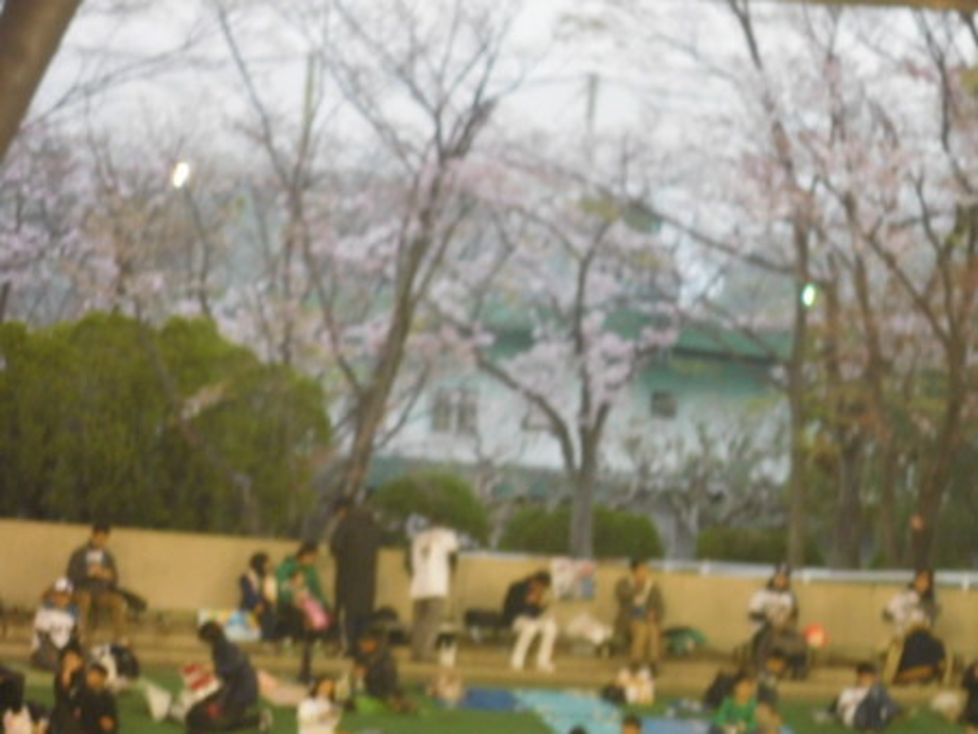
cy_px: 367
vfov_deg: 3.0
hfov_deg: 4.0
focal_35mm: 500
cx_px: 489
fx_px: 14134
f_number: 6.5
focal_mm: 90
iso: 800
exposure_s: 1/15
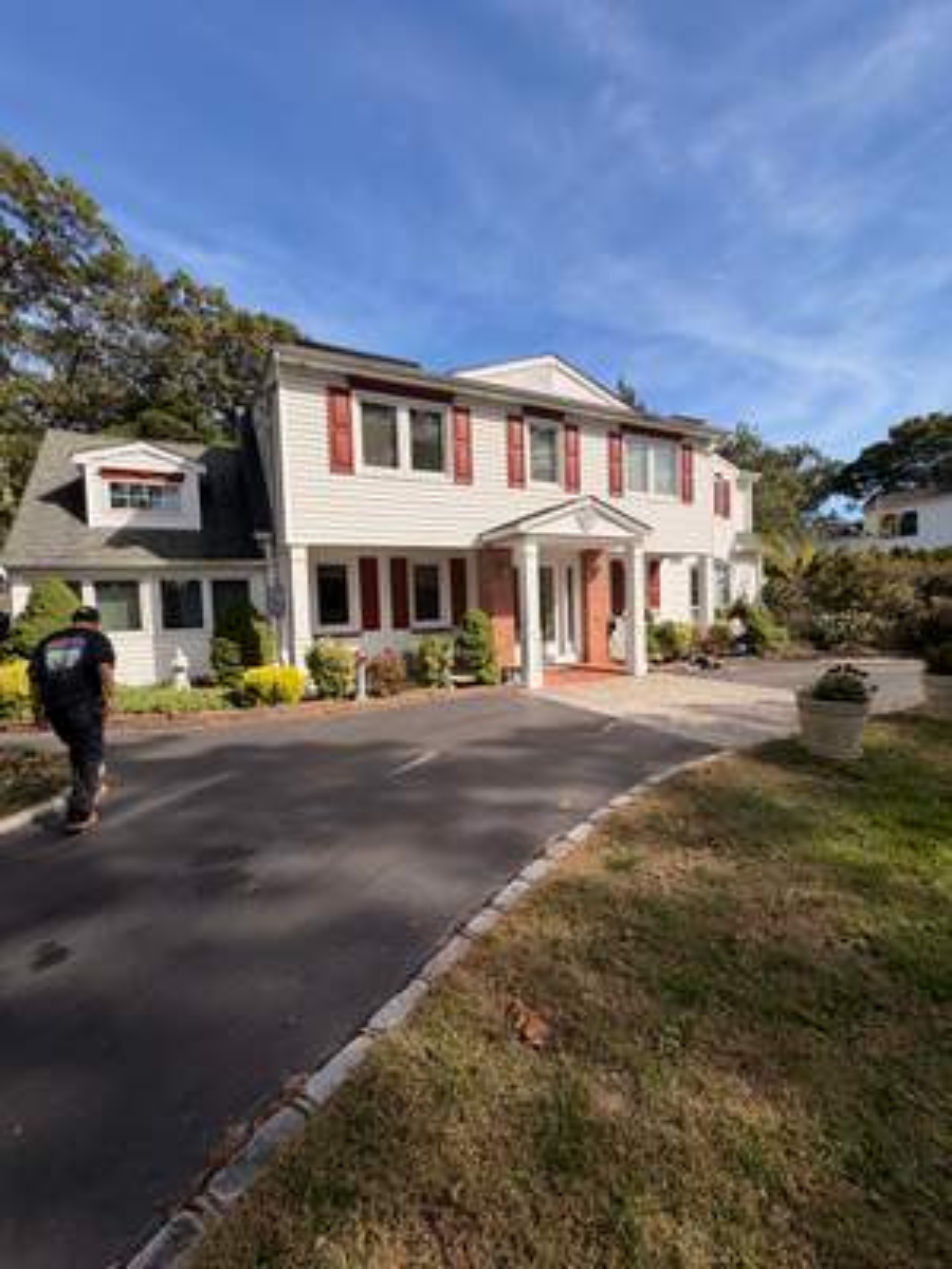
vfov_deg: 102.1
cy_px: 634
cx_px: 476
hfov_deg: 85.7
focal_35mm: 14
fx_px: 513
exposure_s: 1/770
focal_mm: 2.22
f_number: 2.2
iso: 32
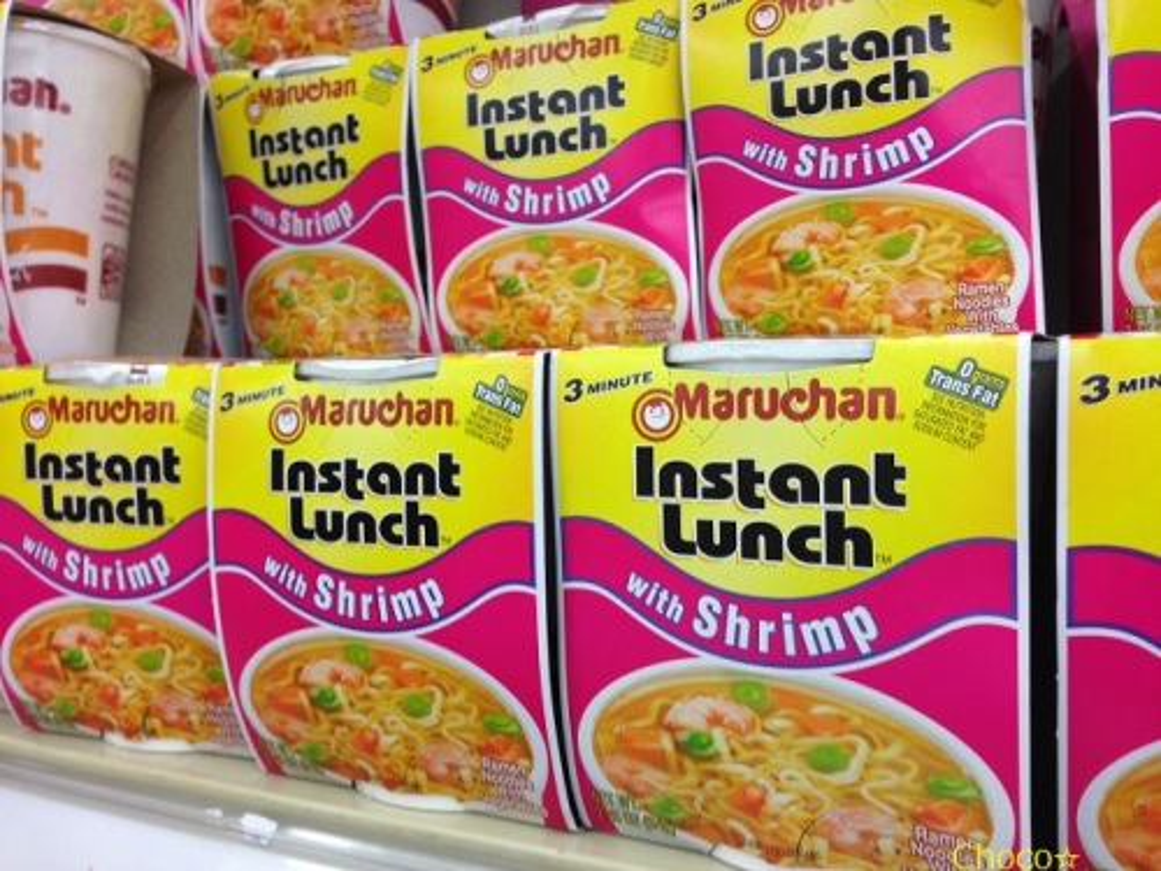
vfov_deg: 42.9
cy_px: 436
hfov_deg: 55.4
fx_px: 1107
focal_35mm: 33
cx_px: 580
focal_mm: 4.12
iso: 50
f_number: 2.4
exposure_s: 1/20
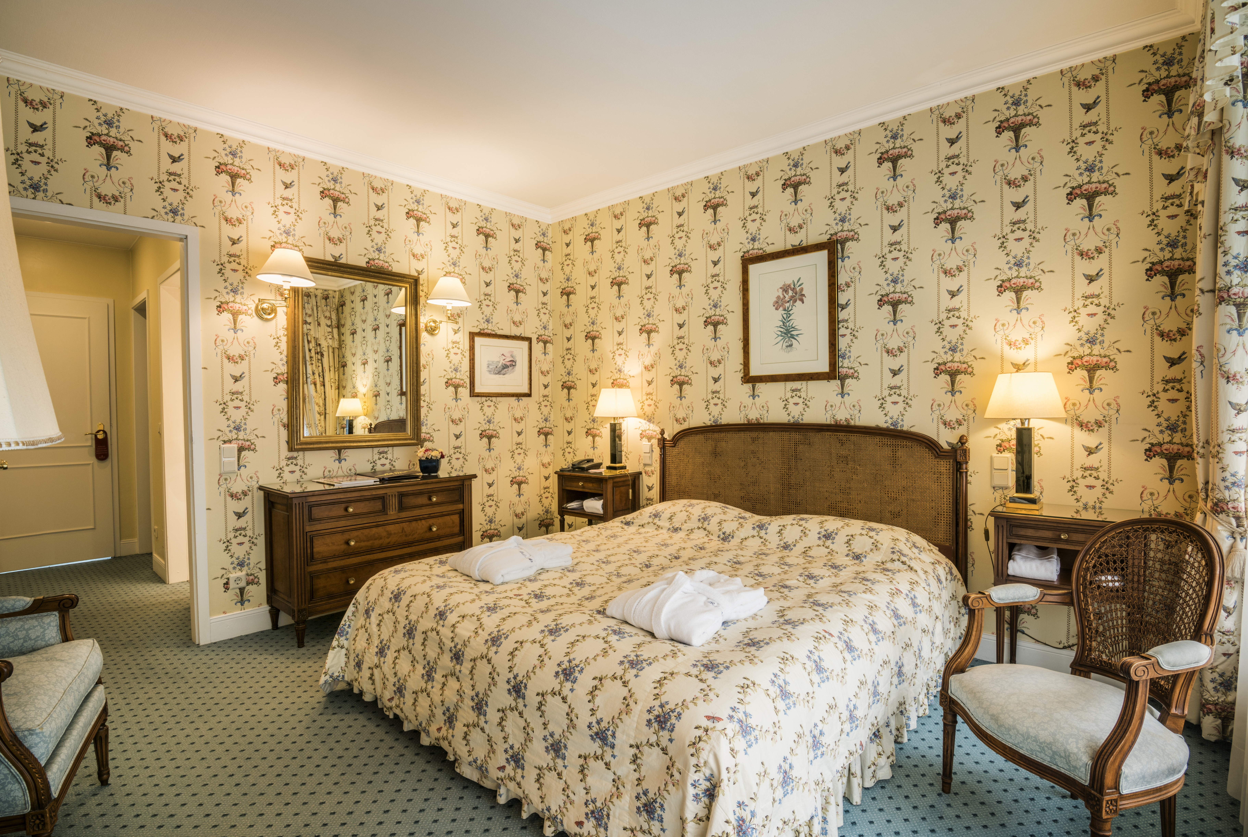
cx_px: 624
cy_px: 418
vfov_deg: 70.7
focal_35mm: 17
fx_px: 590
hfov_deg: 93.2
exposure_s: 2.5
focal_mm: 17
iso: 125
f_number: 14
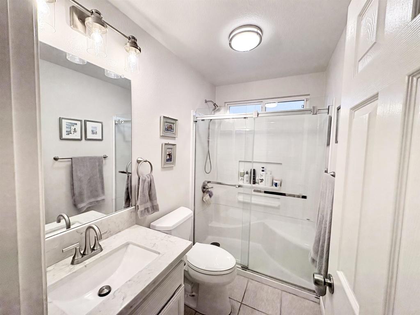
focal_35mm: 14
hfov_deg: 102.1
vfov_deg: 85.7
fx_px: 170
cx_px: 210
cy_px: 158
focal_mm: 2.22
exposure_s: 1/130
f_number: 2.2
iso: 125
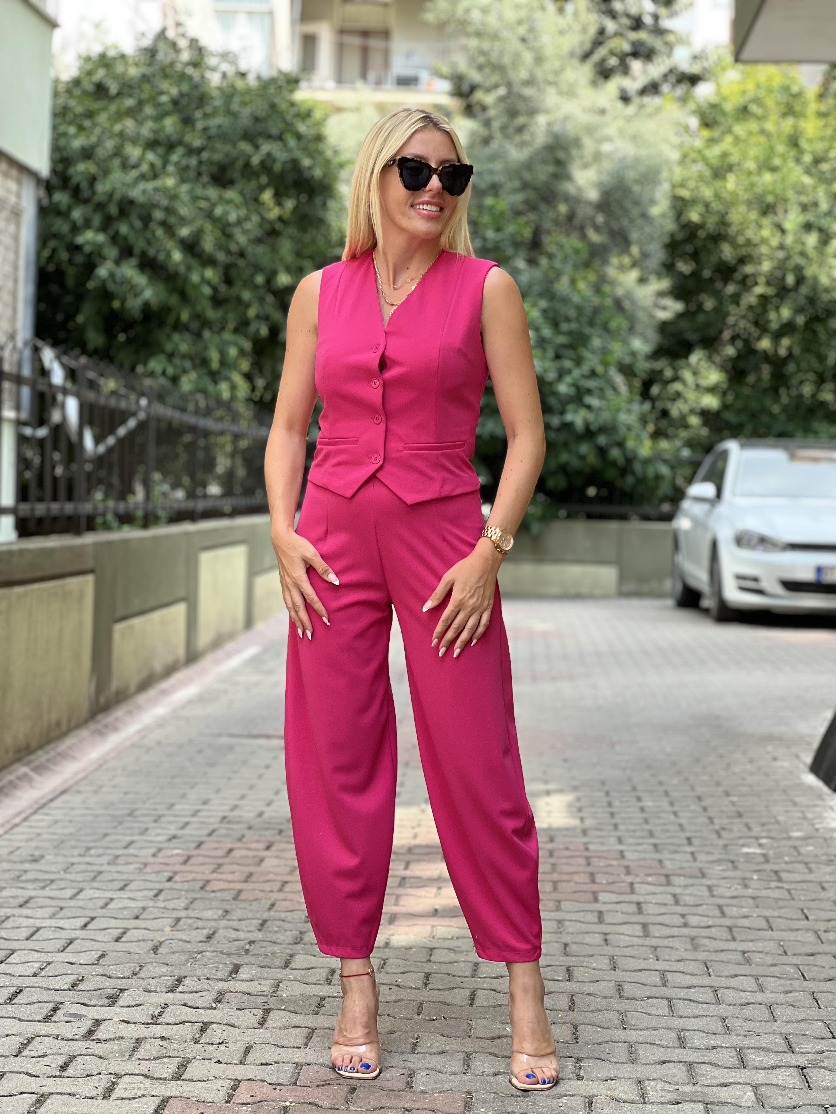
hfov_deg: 19.1
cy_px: 557
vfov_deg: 25.3
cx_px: 418
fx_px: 2479
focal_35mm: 77
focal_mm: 9
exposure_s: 1/121
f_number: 2.8
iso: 40
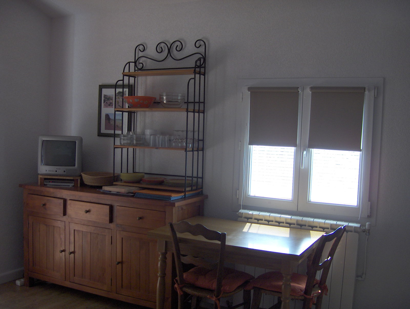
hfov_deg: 47.8
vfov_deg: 36.9
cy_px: 154
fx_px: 462
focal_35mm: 39
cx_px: 205
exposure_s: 1/120
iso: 200
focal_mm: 8
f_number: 2.8
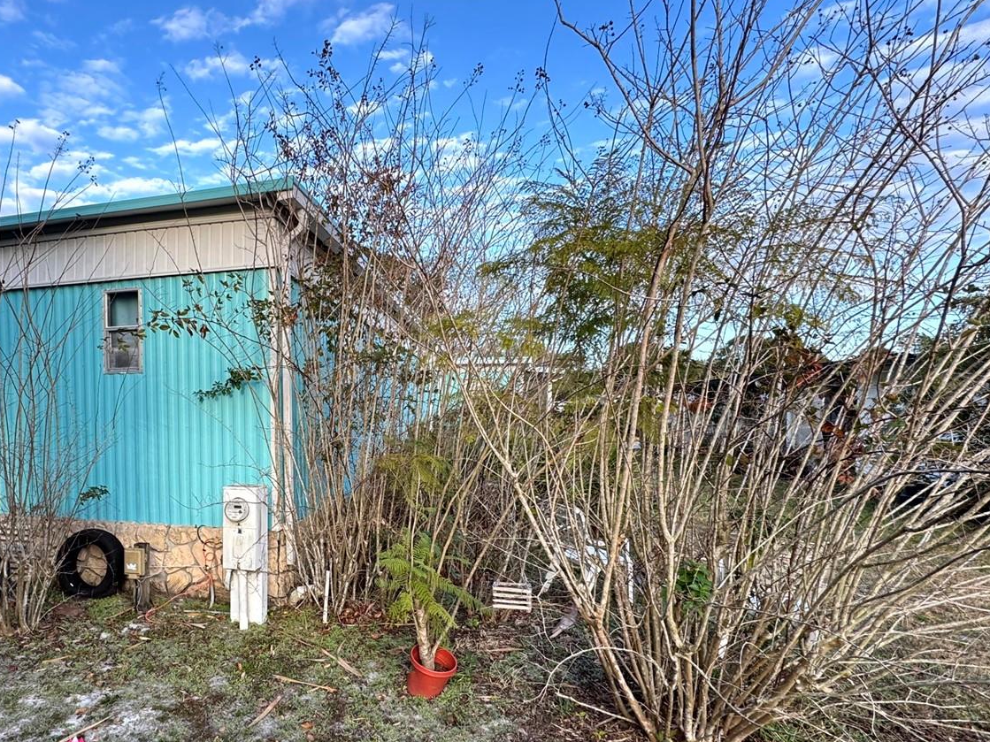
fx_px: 572
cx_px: 344
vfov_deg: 65.5
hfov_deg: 79.5
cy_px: 438
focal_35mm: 20
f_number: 2.2
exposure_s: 1/249
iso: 40
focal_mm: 2.22
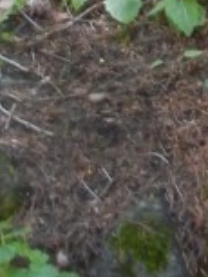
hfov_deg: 7.3
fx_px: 1608
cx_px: 326
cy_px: -491
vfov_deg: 8.5
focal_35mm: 201
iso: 365
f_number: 3.5
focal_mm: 5.4
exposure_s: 1/60
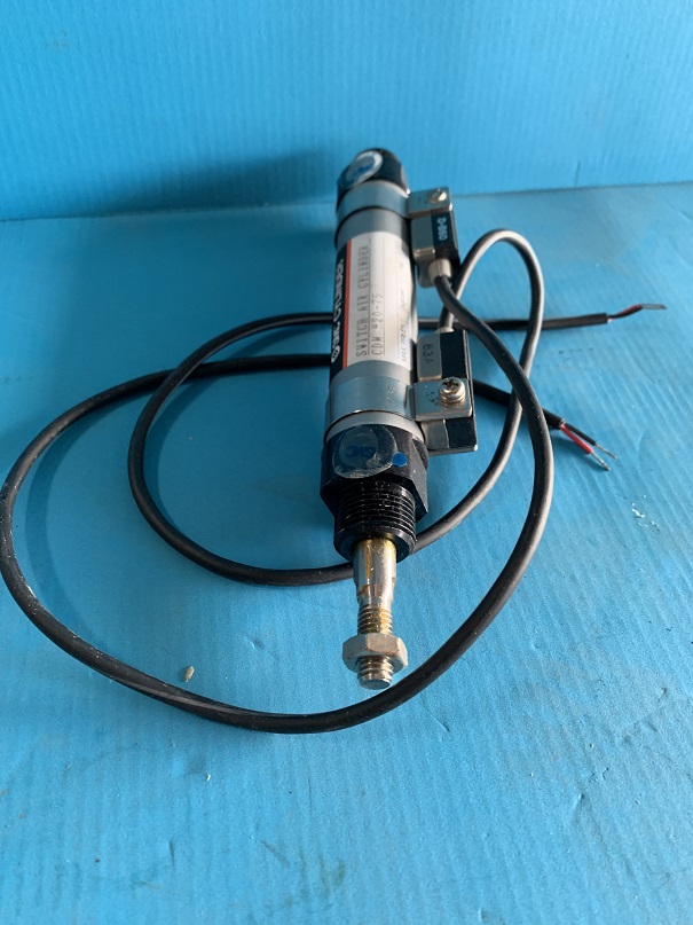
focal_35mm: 26
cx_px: 346
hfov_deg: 53.1
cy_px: 462
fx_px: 694
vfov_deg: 67.3
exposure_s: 1/60
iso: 160
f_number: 1.8
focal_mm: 4.25
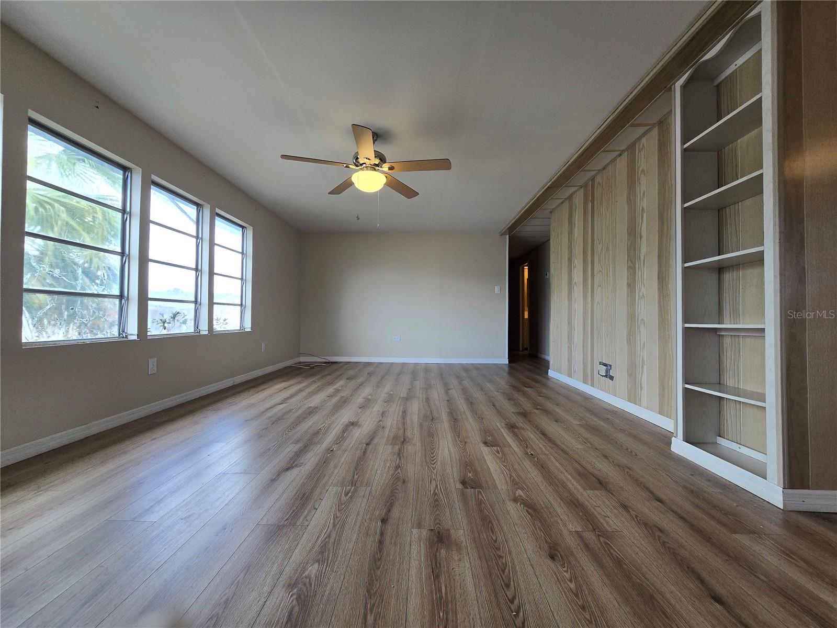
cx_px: 418
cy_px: 314
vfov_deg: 89.9
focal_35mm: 13
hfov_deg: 106.2
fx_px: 314
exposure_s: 1/120
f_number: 2.2
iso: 100
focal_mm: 2.2
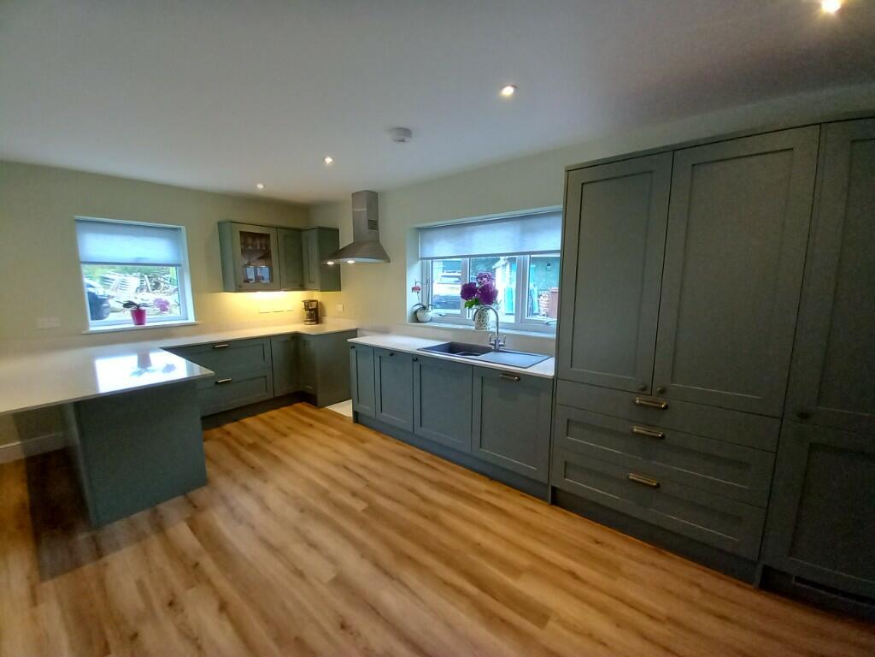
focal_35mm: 13
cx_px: 438
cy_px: 328
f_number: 2.2
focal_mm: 1.13
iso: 160
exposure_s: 1/33
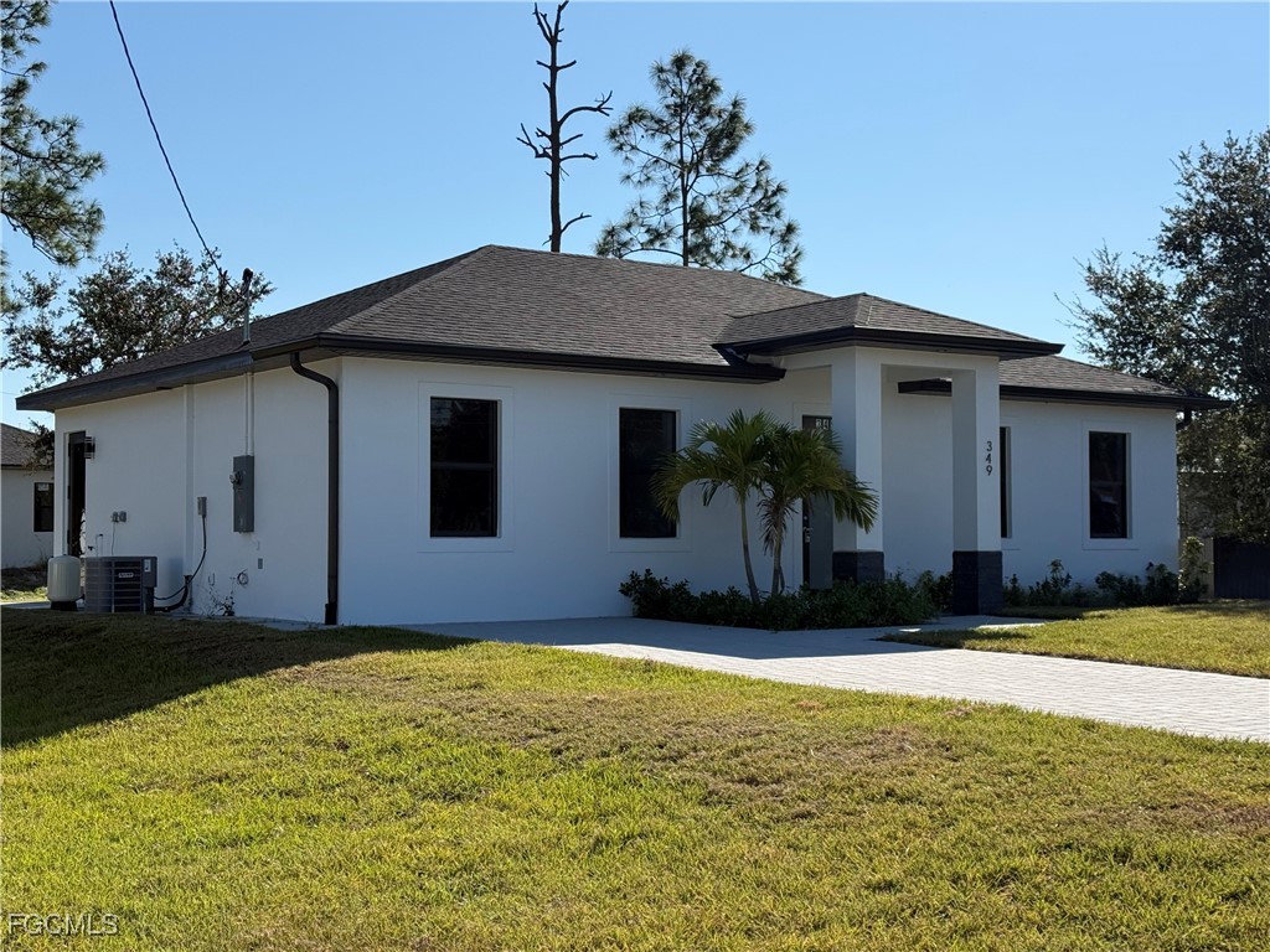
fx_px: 1761
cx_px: 635
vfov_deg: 30.3
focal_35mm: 48
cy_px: 476
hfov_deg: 39.7
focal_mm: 6.76
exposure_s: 1/6536
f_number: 1.78
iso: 64
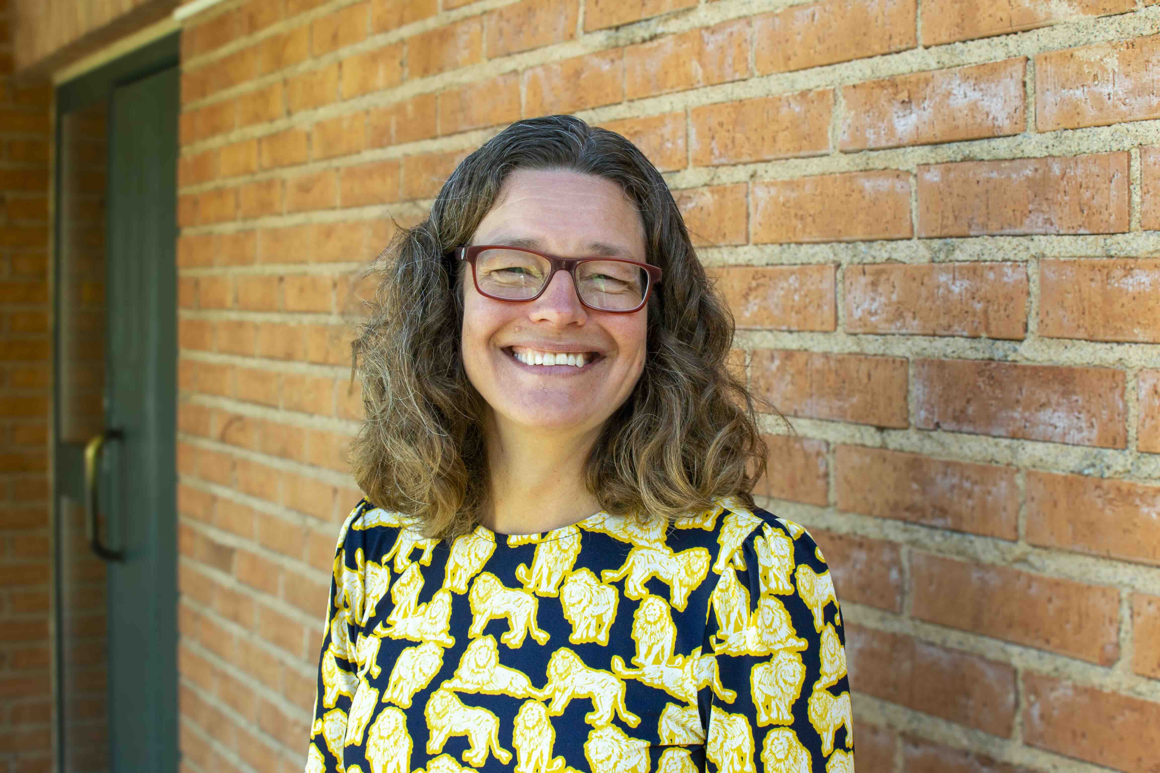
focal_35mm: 52
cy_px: 386
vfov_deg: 25.8
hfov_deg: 37.9
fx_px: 1692
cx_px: 580
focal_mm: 35
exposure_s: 1/125
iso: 180
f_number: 5.6
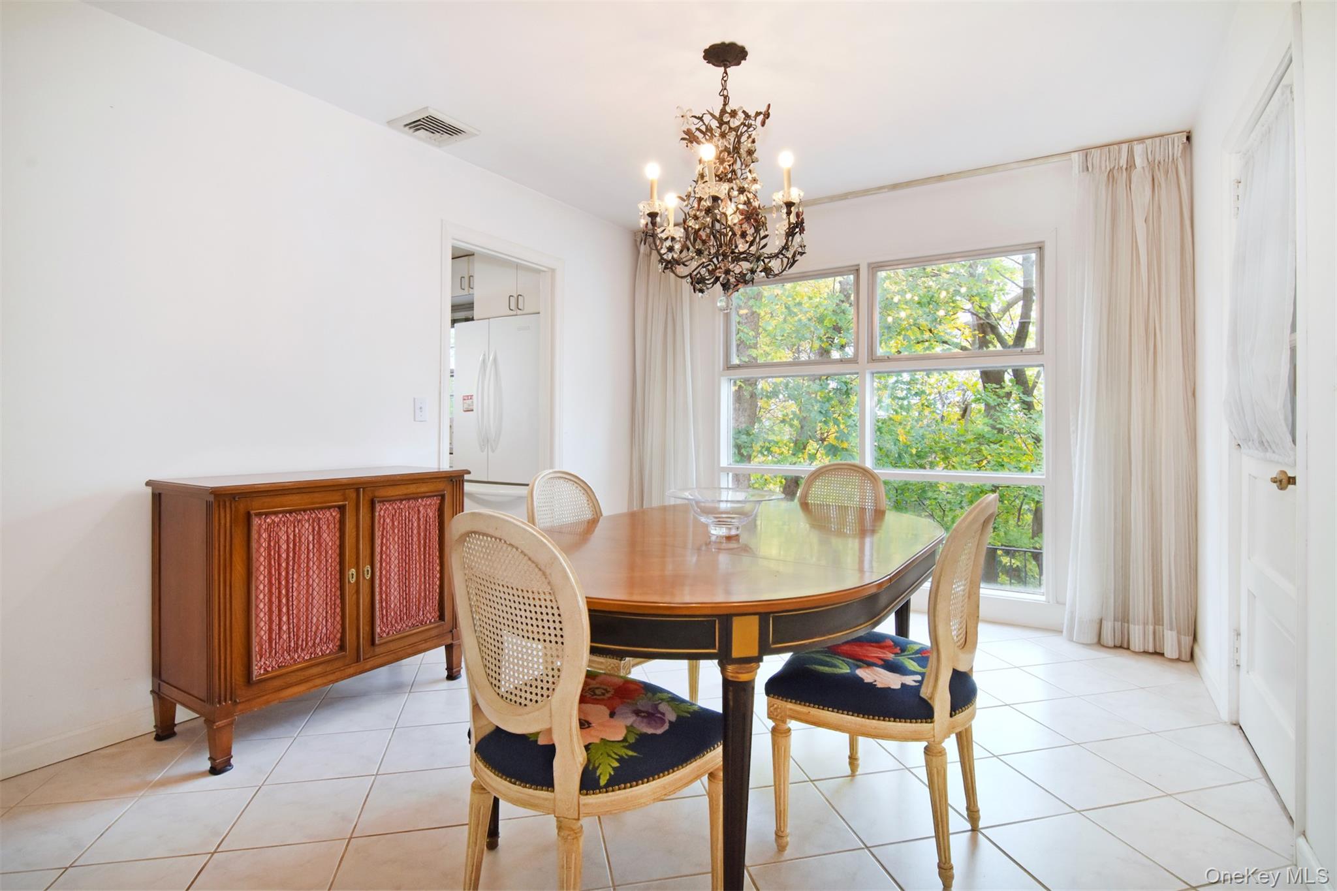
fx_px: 613
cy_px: 446
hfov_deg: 95.0
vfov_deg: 72.0
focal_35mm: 16
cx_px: 668
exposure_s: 1/25
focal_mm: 11
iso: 640
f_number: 11
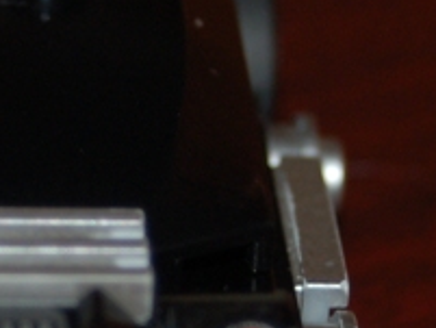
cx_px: 30
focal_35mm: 431
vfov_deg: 3.5
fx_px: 5432
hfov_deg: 4.6
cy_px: 304
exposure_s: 1/60
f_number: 5.6
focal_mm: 80
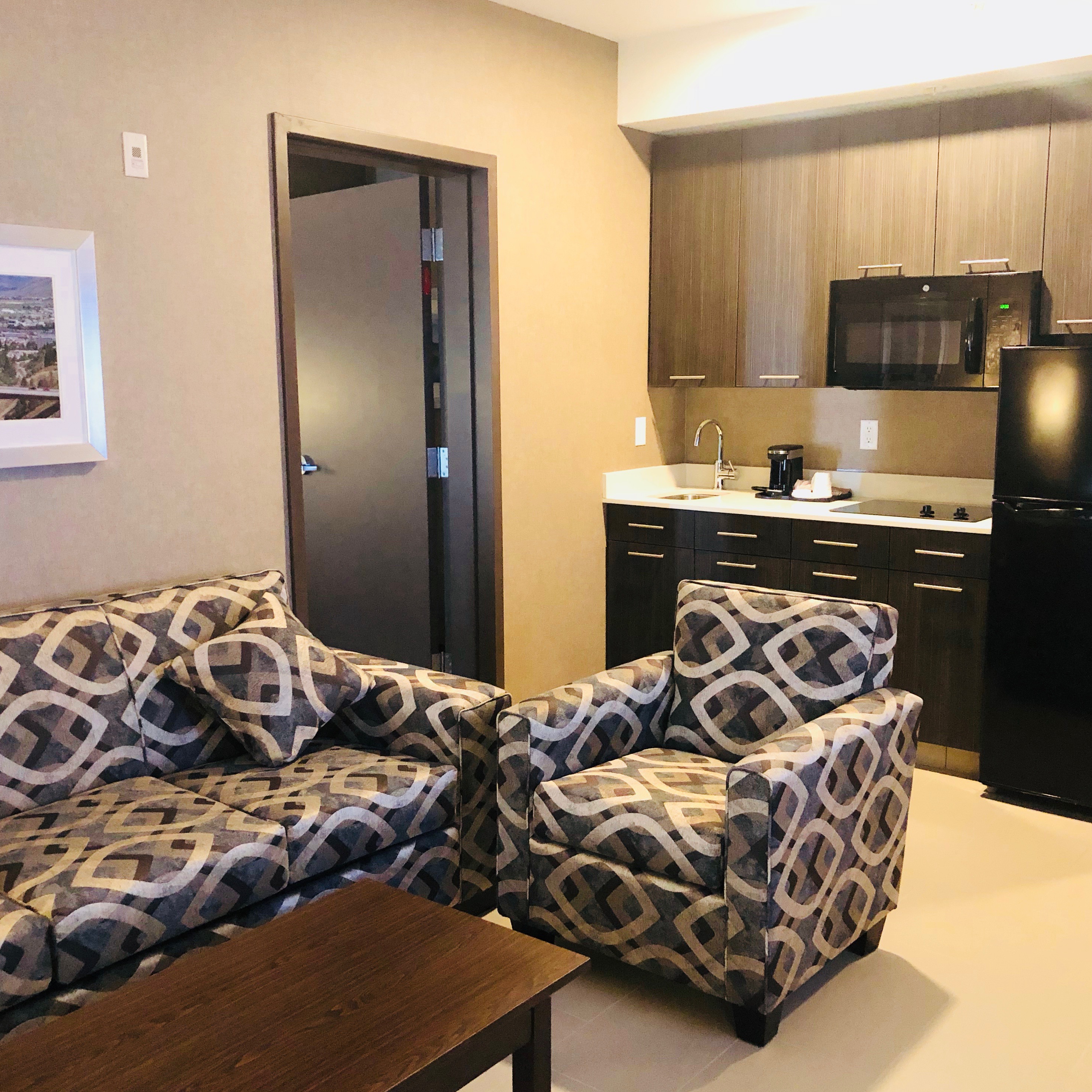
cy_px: 550
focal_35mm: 34
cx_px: 521
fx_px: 1213
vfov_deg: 48.5
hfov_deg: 48.4
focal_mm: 3.99
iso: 80
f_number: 1.8
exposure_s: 1/4
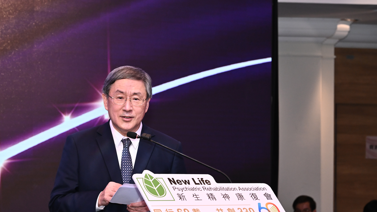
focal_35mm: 138
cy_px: 133
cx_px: 149
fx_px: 1379
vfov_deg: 8.8
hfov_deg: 15.5
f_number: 6.3
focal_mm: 105
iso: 2500
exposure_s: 1/160
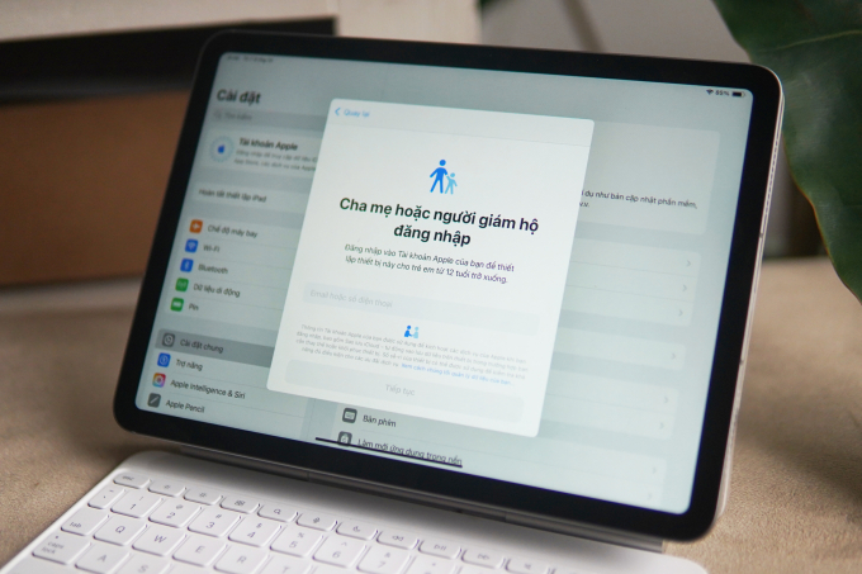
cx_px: 431
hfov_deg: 43.6
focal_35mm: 45
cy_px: 287
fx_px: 1077
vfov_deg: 29.9
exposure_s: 1/2500
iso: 640
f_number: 1.4
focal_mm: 30
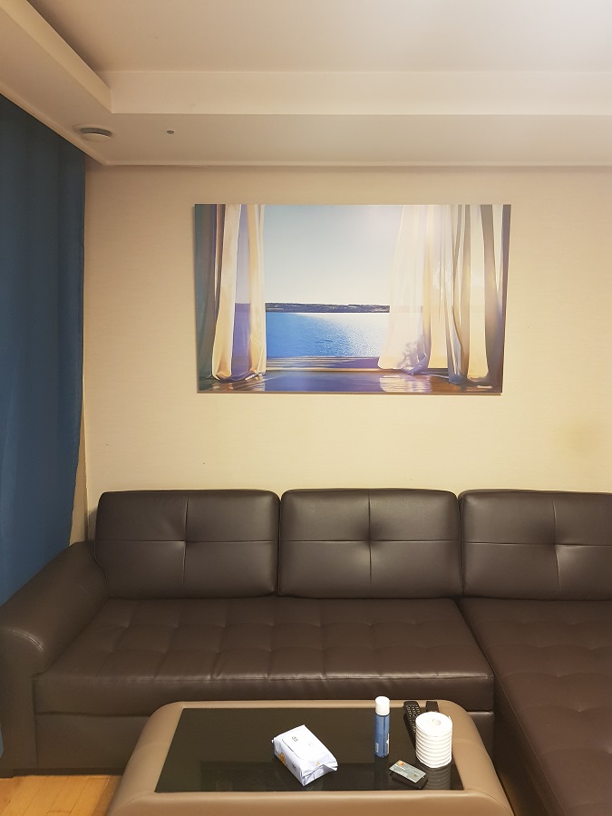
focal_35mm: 26
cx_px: 306
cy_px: 408
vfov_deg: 67.3
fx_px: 613
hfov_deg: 53.1
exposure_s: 1/22
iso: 200
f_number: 1.7
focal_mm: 4.2
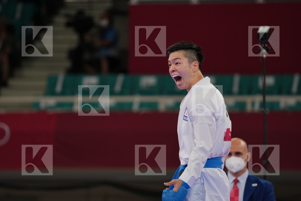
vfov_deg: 4.6
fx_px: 2508
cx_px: 150
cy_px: 100
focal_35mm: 300
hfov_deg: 6.9
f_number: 2.8
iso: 500
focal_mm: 200
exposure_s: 1/1000
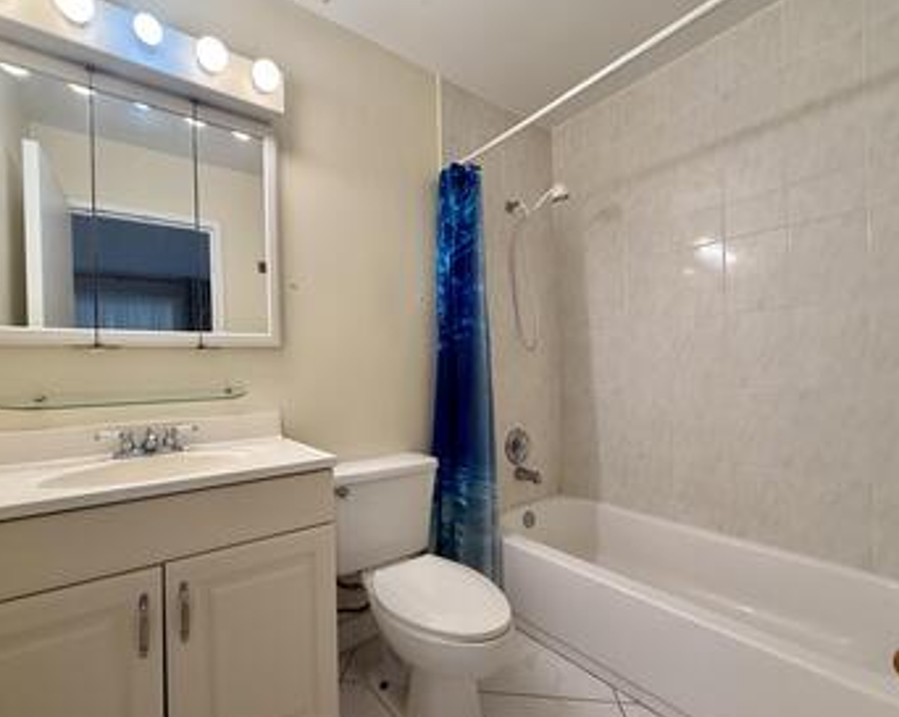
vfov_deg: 80.3
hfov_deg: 93.0
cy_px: 373
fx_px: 425
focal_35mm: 16
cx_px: 421
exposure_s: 1/120
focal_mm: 2.22
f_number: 2.2
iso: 200
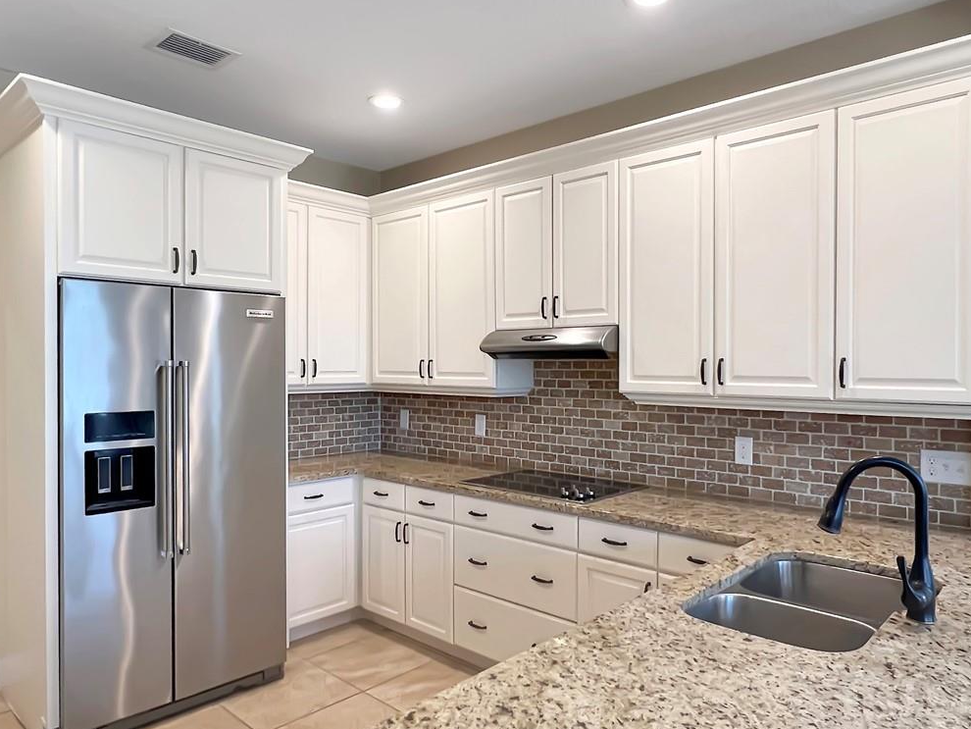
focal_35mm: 21
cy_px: 485
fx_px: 589
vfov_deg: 61.9
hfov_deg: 78.9
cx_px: 506
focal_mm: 1.57
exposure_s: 1/60
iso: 125
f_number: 1.8
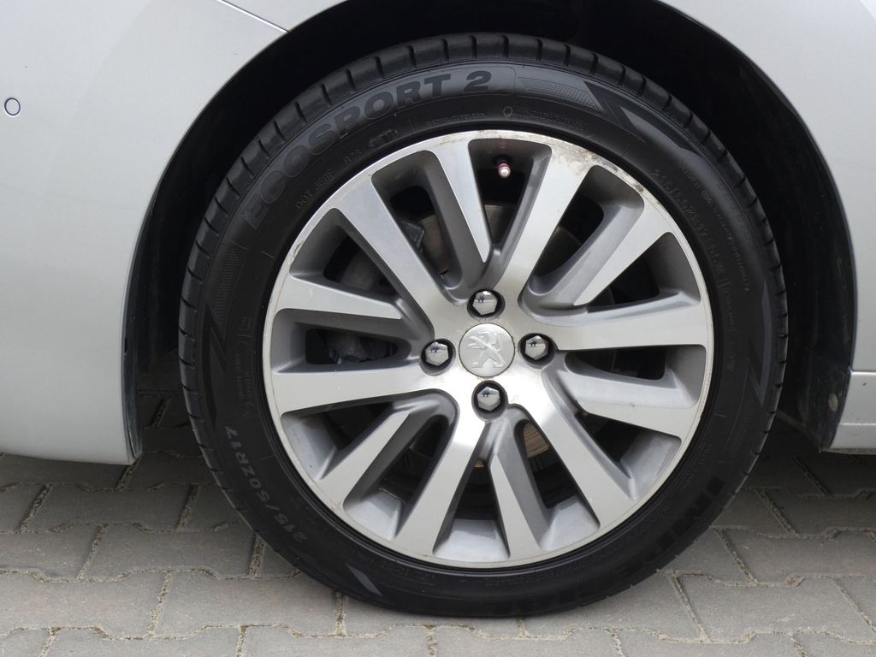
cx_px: 438
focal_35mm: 48
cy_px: 328
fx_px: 1215
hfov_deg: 39.7
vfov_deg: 30.3
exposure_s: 1/80
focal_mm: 8.6
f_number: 5
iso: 125
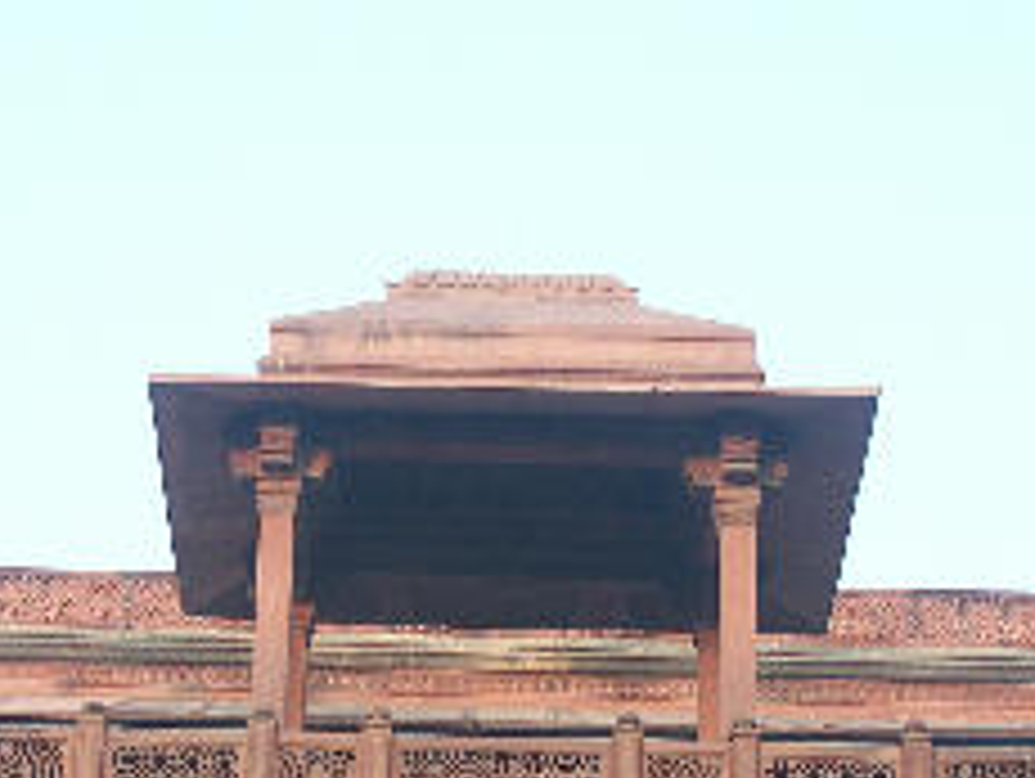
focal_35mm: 102
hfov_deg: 19.2
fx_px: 3053
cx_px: 367
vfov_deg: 14.3
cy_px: 756
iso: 100
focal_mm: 11.46
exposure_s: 1/125
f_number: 4
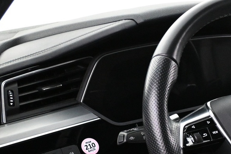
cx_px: 273
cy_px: 120
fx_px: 518
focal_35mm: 81
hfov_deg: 23.2
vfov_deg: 16.8
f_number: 3.8
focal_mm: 19.5
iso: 4000
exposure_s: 1/40
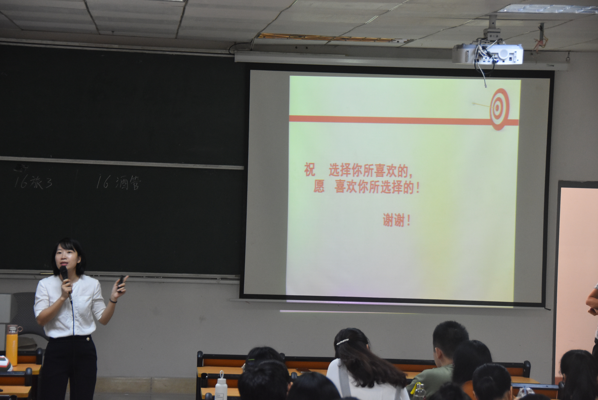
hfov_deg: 18.2
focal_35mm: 112
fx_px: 1870
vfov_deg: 12.2
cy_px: 200
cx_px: 299
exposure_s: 1/60
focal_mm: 75
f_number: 5
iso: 2000
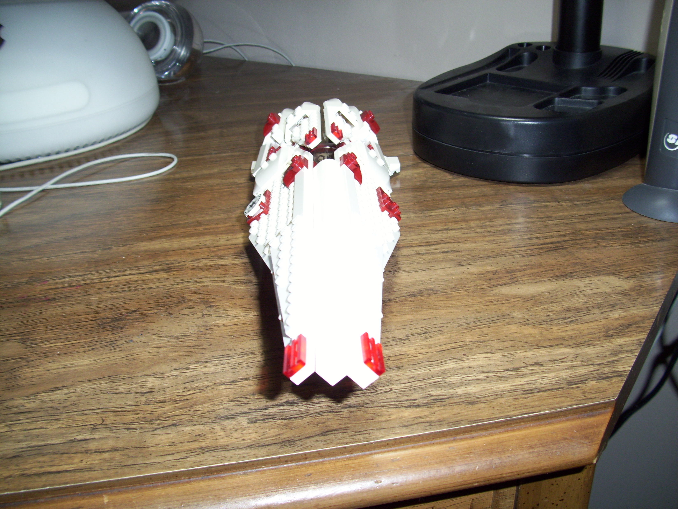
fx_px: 666
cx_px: 339
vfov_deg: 41.8
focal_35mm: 34
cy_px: 254
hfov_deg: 54.0
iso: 80
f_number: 2.9
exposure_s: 1/40
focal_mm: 5.7
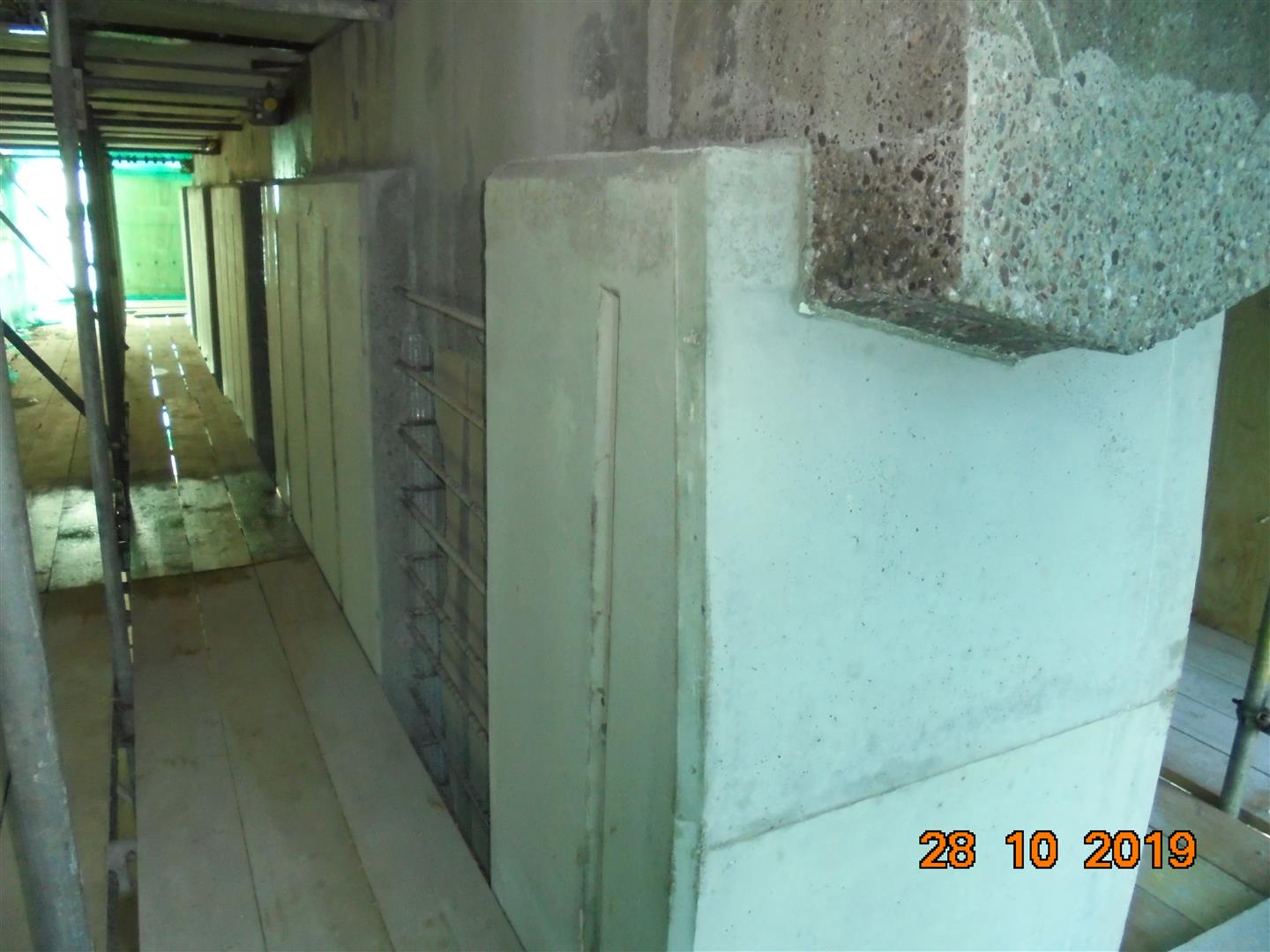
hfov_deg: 67.3
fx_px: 954
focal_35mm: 26
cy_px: 476
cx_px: 635
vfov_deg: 53.1
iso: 400
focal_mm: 4.6
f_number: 3.5
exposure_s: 1/30
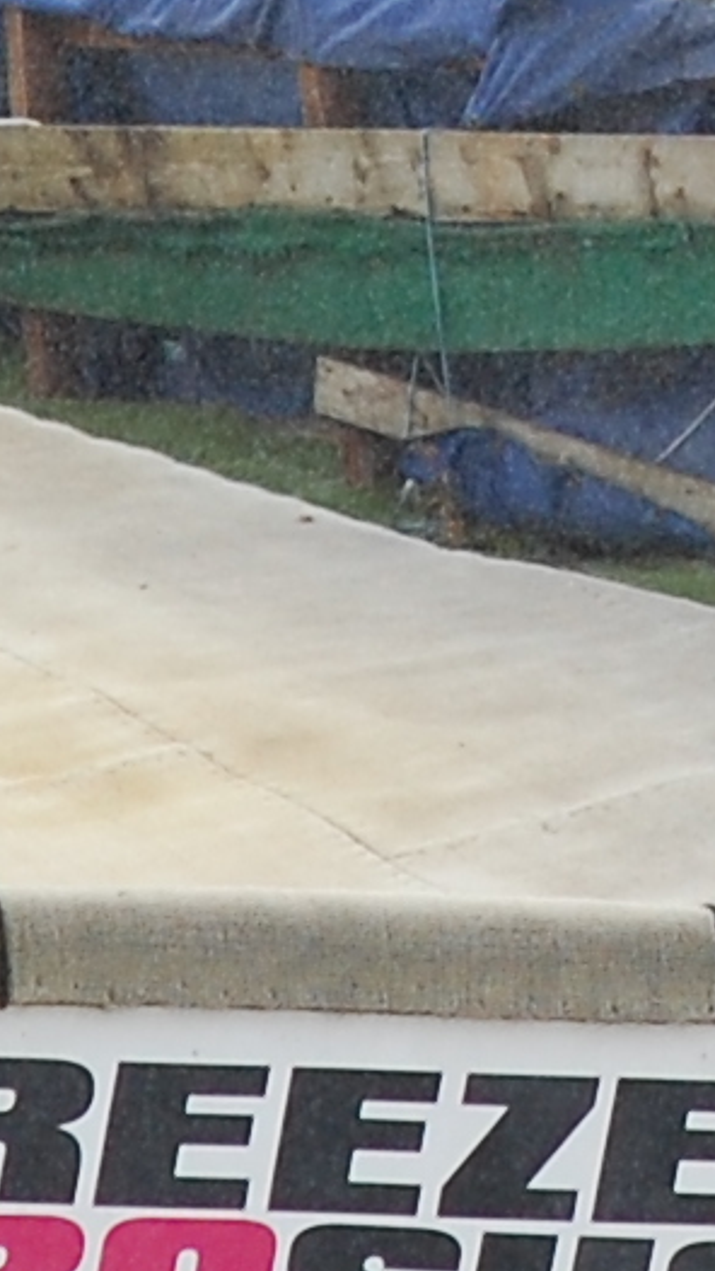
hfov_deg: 1.1
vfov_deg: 2.0
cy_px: -184
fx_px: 36288
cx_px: 1027
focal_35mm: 1077
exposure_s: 1/800
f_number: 4.8
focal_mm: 120
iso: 400
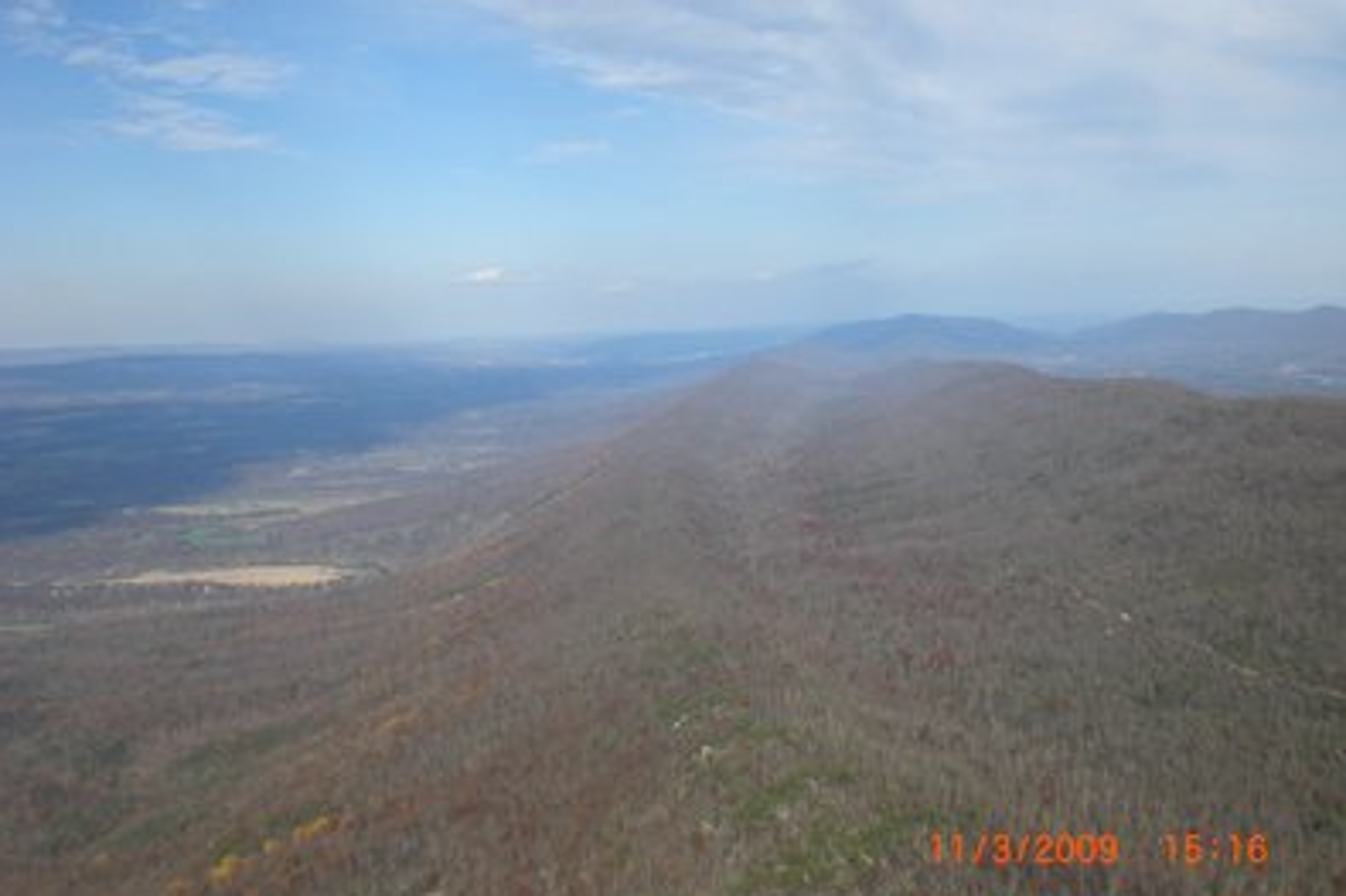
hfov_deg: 48.5
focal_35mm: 40
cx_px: 668
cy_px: 443
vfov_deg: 33.4
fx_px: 1495
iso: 50
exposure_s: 1/500
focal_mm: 6.3
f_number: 4.4
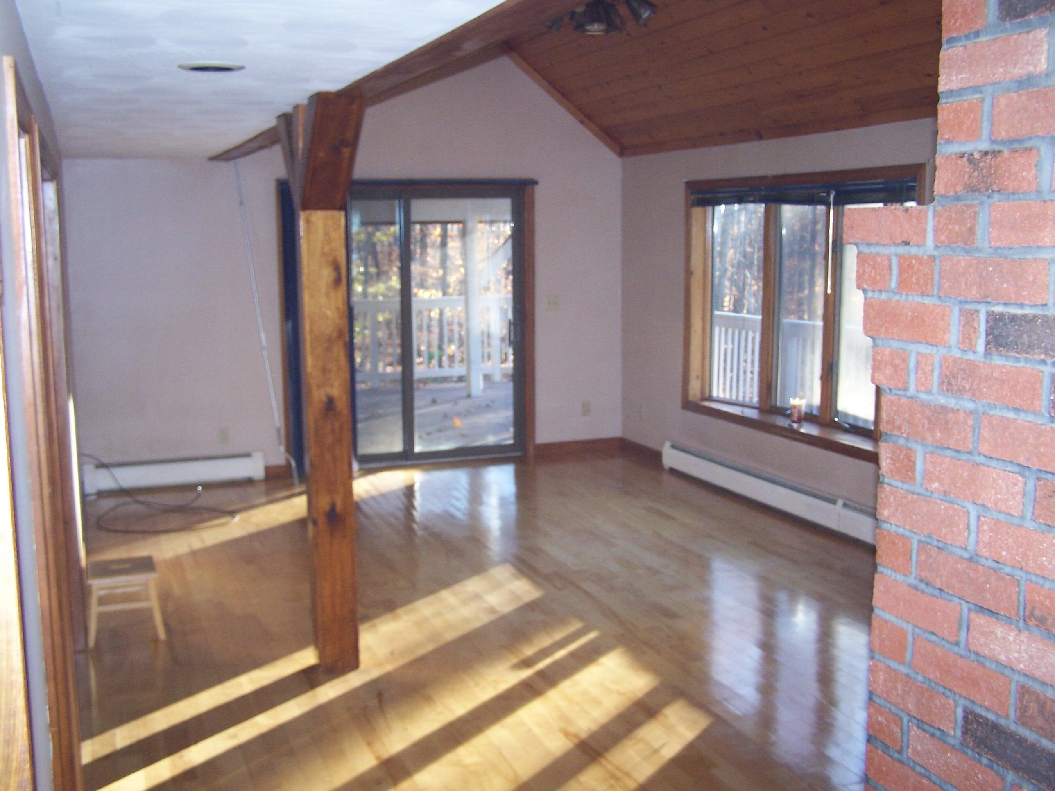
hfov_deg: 49.0
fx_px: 1158
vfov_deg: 37.7
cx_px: 528
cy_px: 396
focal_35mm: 38
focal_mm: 6.3
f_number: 2.8
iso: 140
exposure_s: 1/60
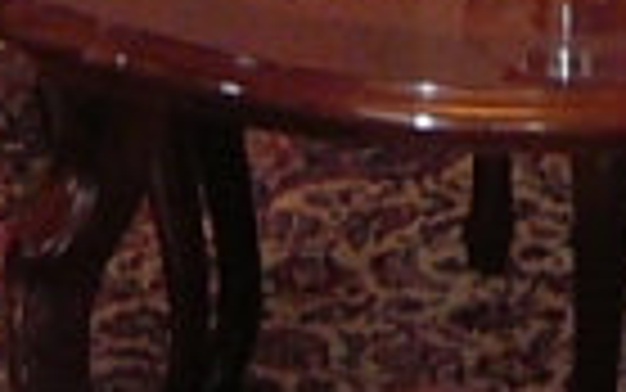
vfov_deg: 4.5
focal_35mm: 273
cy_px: -1041
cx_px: -248
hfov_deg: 7.6
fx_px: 4659
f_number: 2.8
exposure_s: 1/8
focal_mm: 5.2
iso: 200
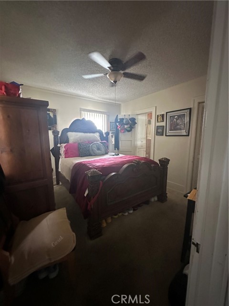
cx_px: 114
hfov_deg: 85.7
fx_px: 123
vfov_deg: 102.1
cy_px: 153
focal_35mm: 14
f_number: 2.2
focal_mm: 2.22
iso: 1250
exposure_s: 1/52
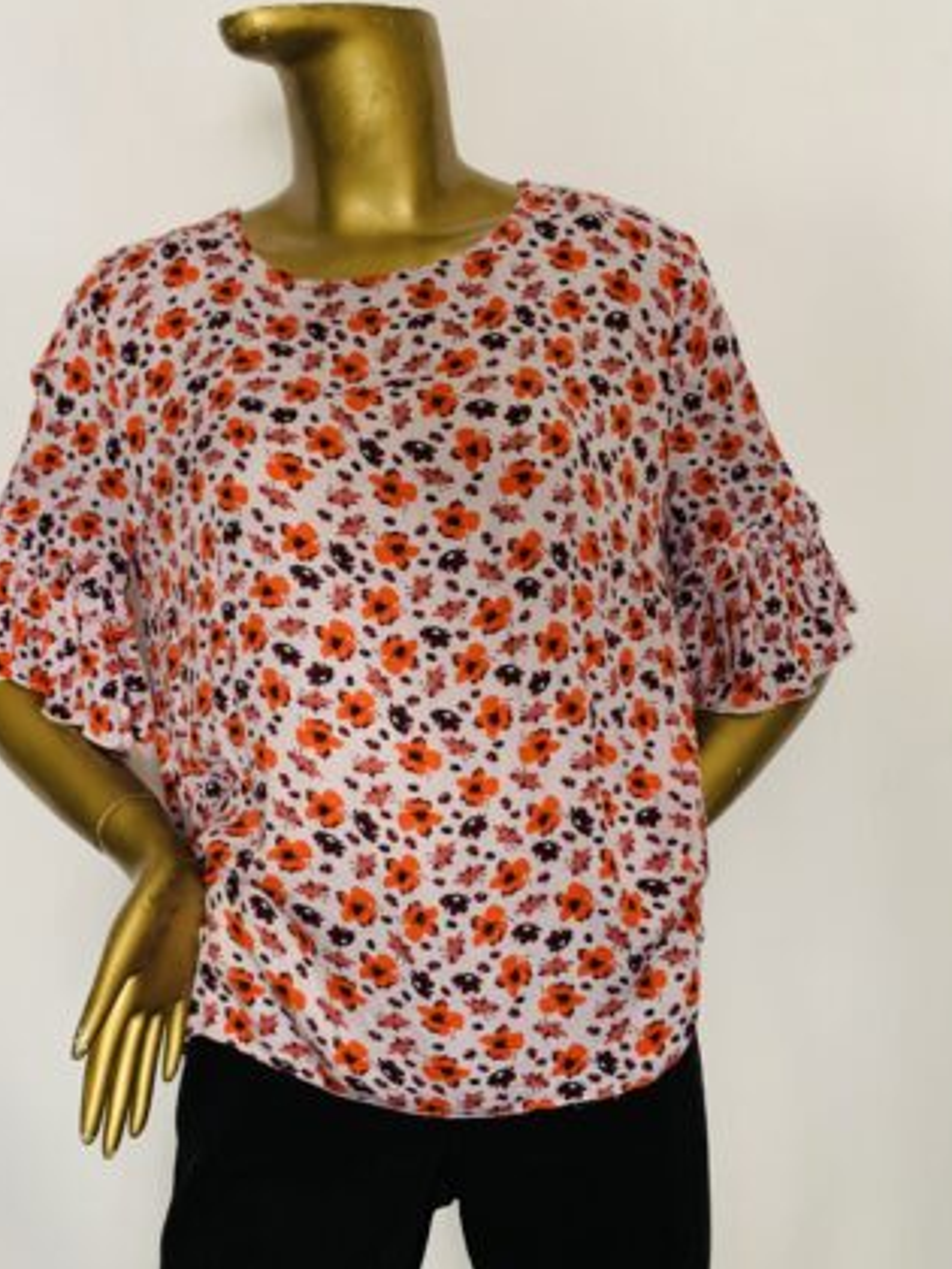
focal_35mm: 33
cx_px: 393
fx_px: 1210
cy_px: 630
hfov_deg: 42.8
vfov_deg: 55.4
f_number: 1.8
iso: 320
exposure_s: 1/60
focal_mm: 4.25
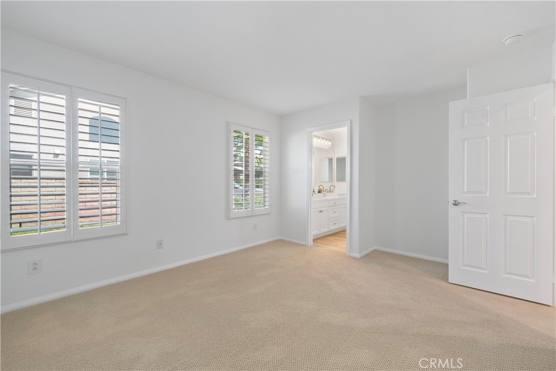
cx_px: 278
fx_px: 216
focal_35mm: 14
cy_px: 186
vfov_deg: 81.2
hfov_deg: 104.2
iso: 500
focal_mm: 14
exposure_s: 1/20
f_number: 9
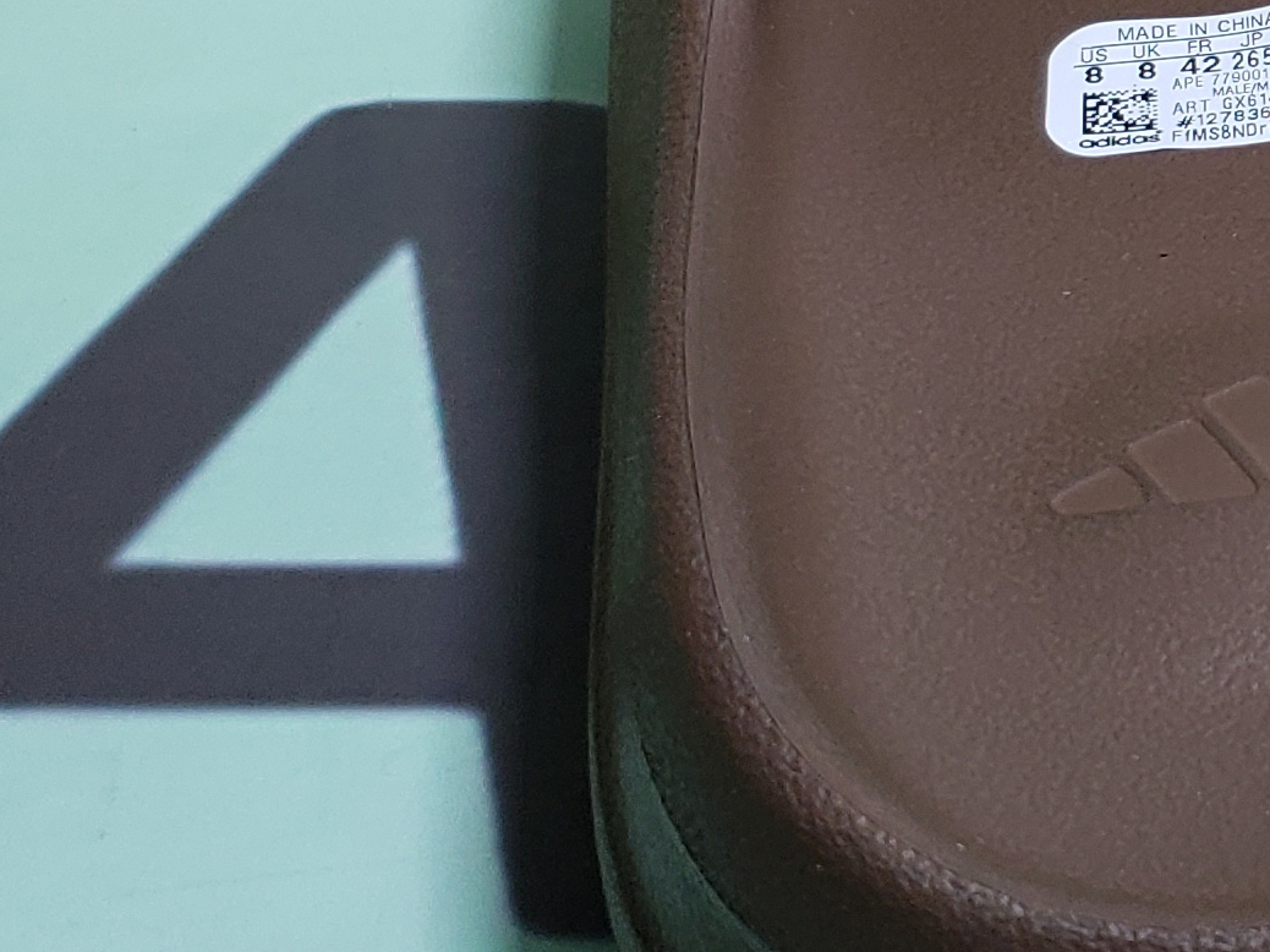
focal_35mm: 101
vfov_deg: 14.4
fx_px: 3705
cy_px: 38
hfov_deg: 17.9
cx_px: 1761
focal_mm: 4.3
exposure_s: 1/238
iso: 50
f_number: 1.5
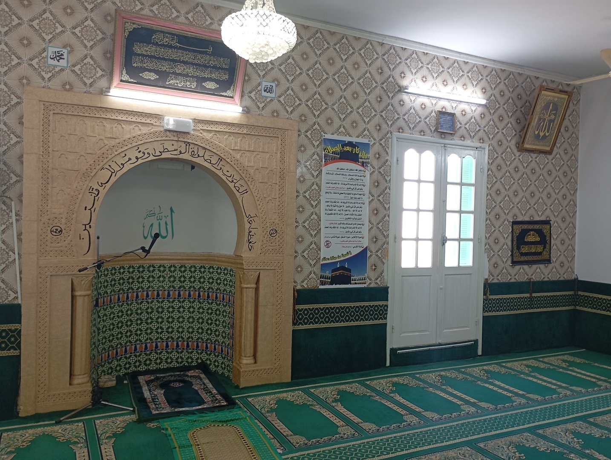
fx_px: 495
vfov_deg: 49.9
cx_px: 306
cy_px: 230
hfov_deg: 63.4
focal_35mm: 28
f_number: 1.8
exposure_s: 1/50
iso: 494
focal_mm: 4.27
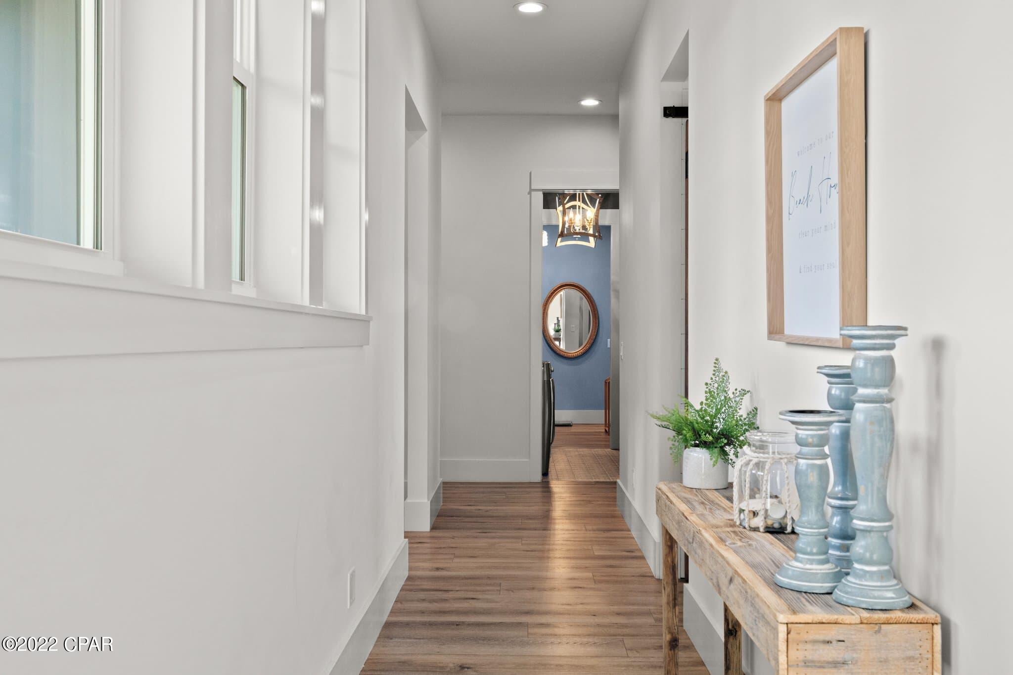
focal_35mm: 36
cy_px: 338
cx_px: 506
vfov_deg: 36.9
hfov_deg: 53.1
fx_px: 1013
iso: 500
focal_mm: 24
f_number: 9
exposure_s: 1/13
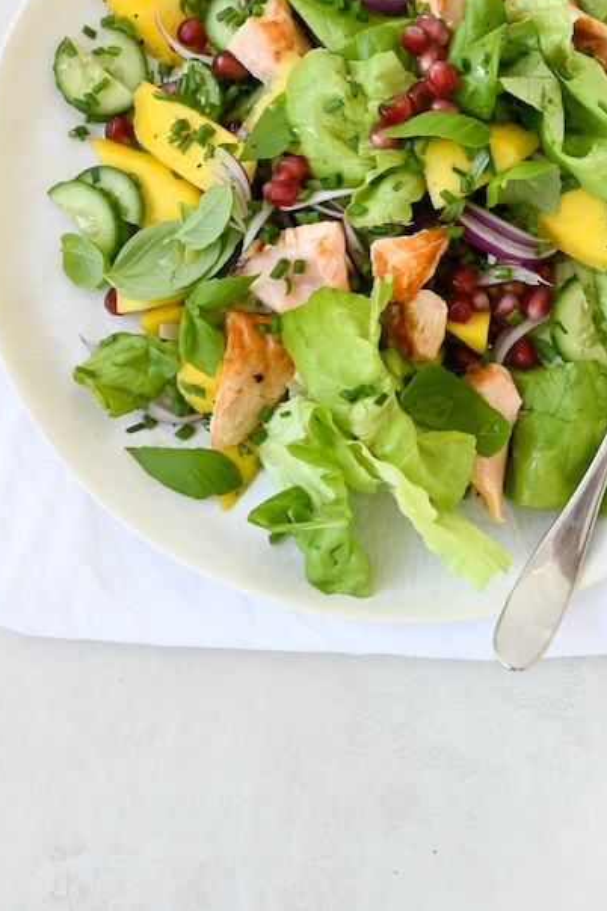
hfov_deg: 28.4
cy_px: 321
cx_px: 414
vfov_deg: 41.5
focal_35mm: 47
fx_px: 1190
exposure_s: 1/180
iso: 1000
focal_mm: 18
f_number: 11
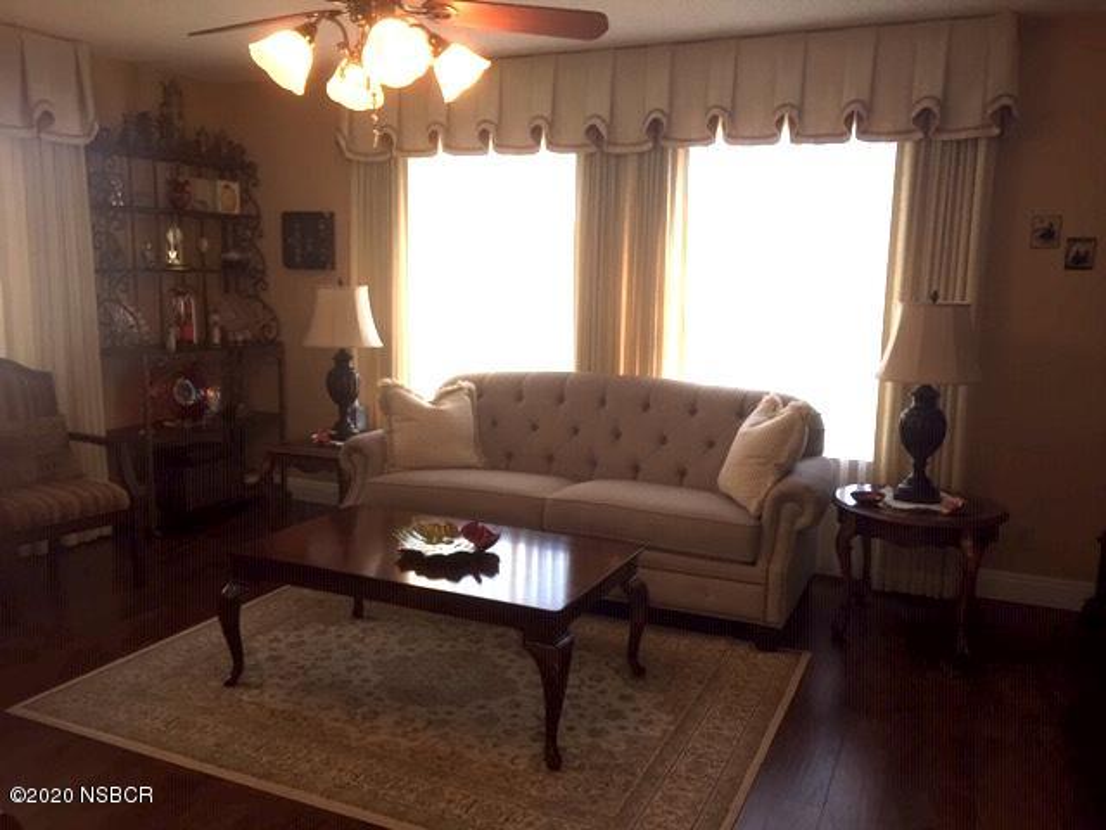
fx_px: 927
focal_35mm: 29
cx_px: 553
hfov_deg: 61.7
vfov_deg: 48.2
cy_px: 415
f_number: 2.2
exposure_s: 1/120
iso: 50
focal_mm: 4.15
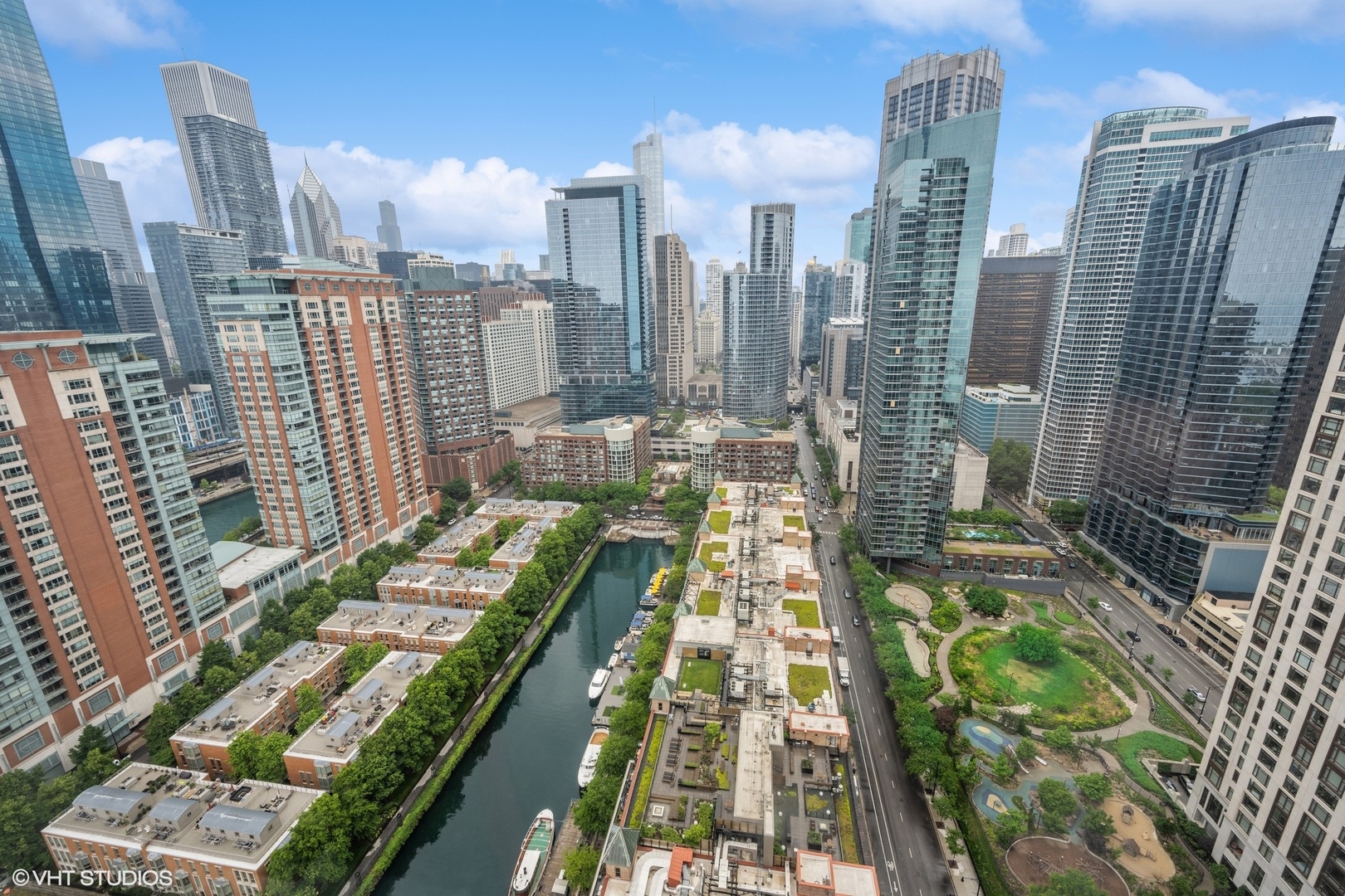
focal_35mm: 14
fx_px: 523
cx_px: 672
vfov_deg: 81.2
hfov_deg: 104.3
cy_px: 448
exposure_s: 1/90
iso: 200
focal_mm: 14
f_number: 9.5
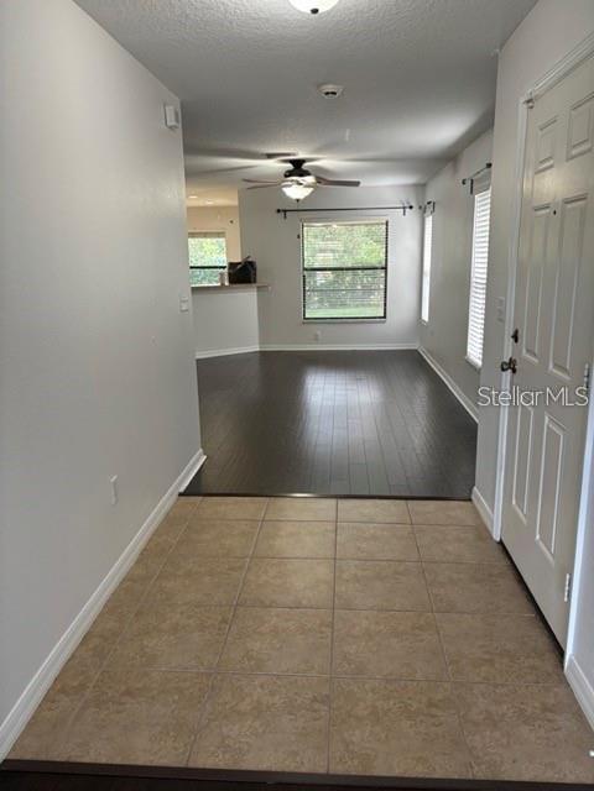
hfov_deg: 53.1
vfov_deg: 67.3
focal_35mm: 26
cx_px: 297
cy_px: 396
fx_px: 595
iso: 125
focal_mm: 5.96
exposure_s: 1/60
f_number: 1.6
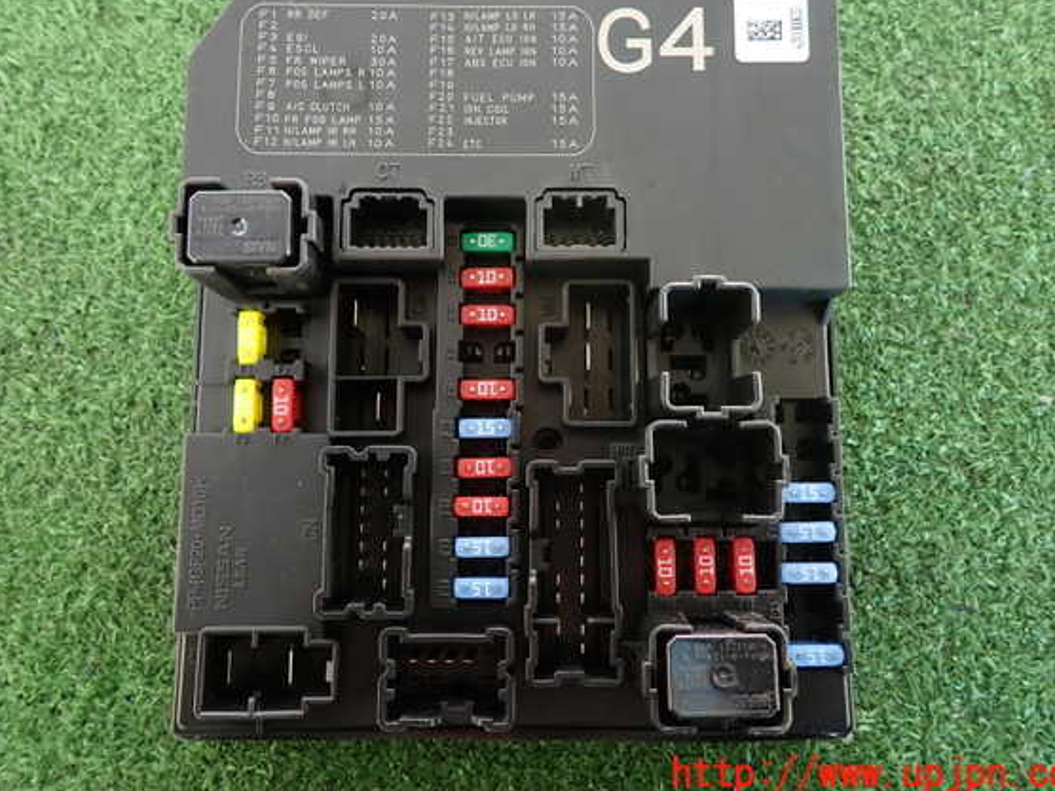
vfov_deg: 51.3
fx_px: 823
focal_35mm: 27
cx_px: 531
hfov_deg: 65.3
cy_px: 372
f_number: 2
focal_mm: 4.5
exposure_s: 1/60
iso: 125
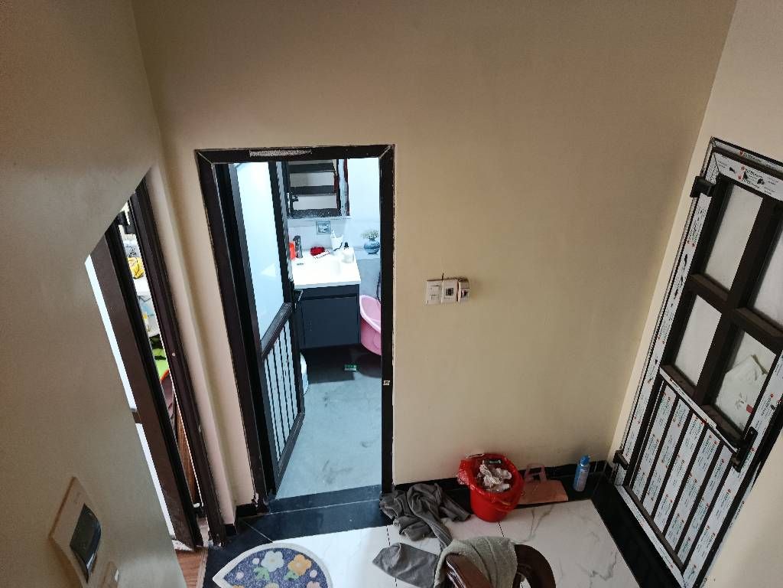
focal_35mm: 24
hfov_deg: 71.6
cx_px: 392
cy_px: 294
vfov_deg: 56.8
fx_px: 543
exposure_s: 1/25
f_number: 1.7
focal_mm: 5.24
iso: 1178
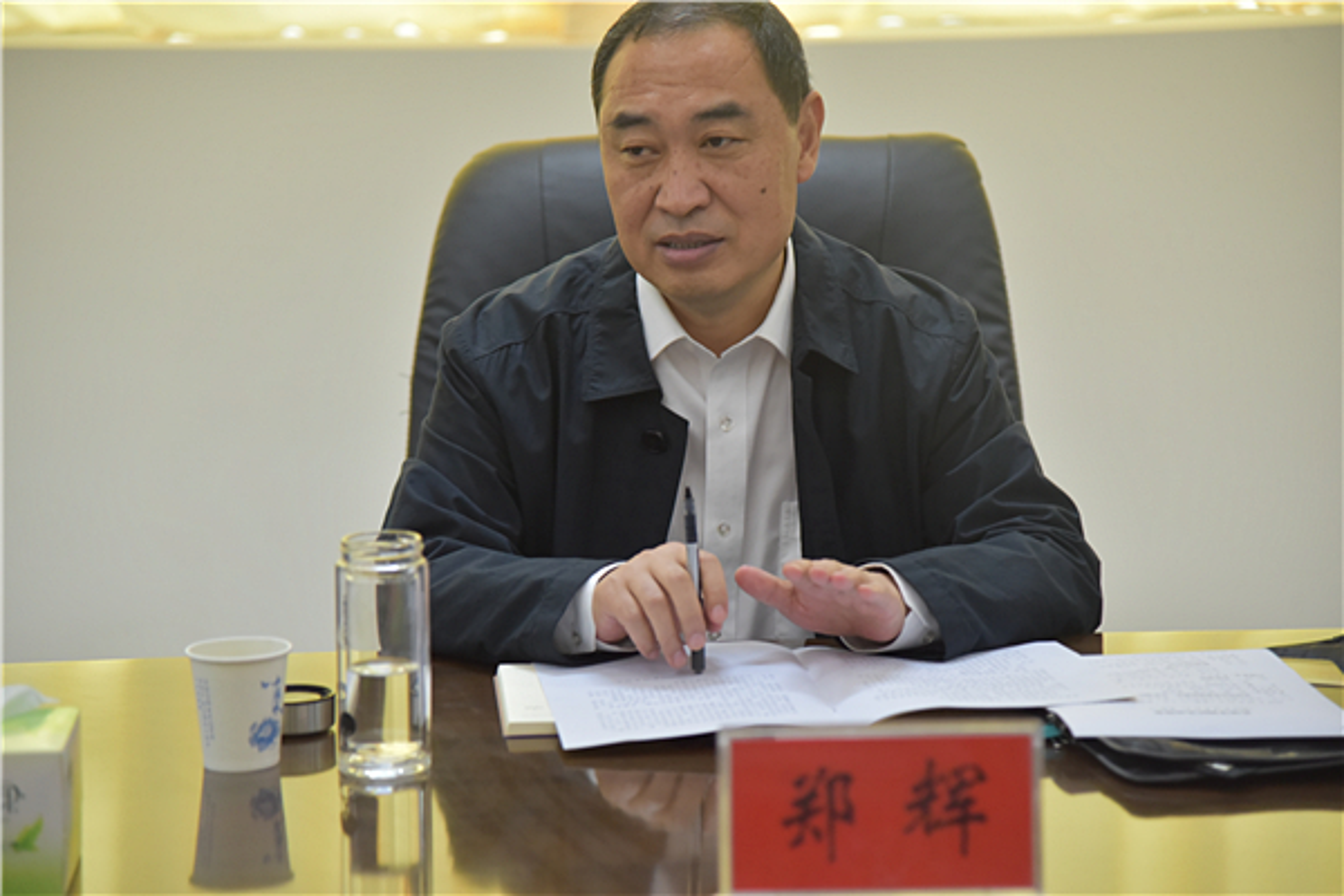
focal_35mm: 110
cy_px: 448
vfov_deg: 12.5
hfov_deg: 18.6
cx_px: 672
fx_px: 4106
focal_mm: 110
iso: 2200
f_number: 4
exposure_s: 1/125
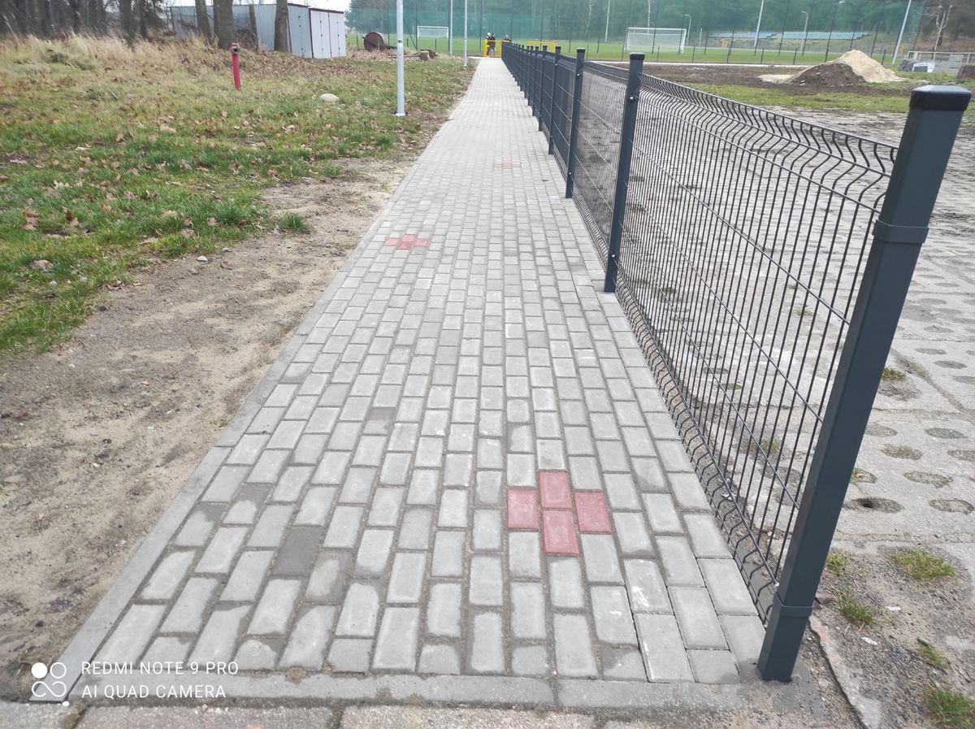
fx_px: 703
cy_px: 364
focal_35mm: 25
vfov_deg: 54.8
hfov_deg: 69.5
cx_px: 488
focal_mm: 5.43
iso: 247
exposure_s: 1/50
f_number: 1.89
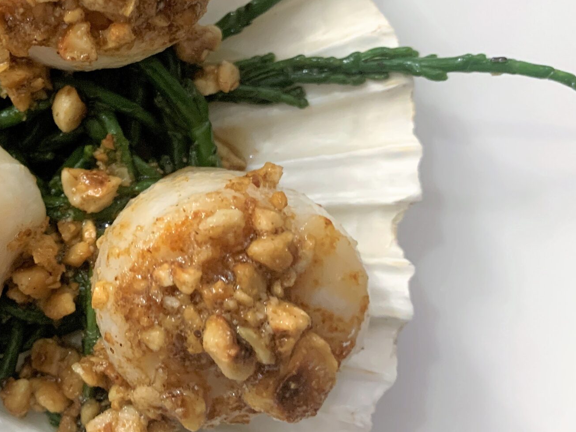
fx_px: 849
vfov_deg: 28.3
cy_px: 132
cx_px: 46
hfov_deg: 35.1
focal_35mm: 51
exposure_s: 1/50
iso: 250
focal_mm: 4.25
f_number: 1.8
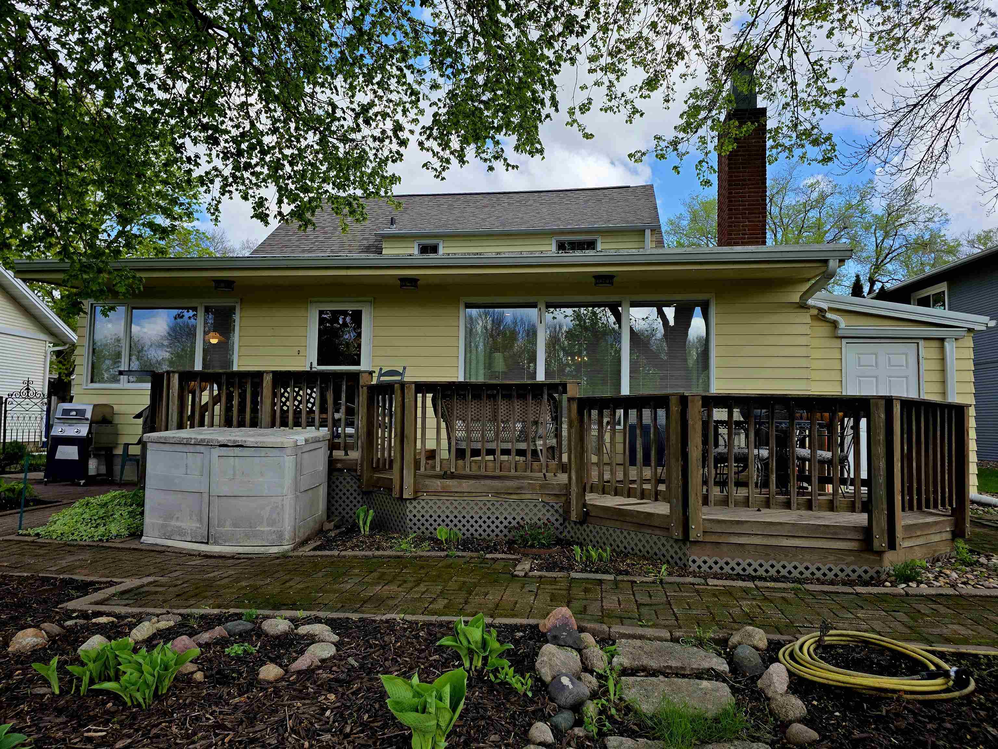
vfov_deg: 58.9
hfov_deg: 73.9
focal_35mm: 23
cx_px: 499
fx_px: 663
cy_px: 374
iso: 80
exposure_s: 1/3333
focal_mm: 6.3
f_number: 1.7
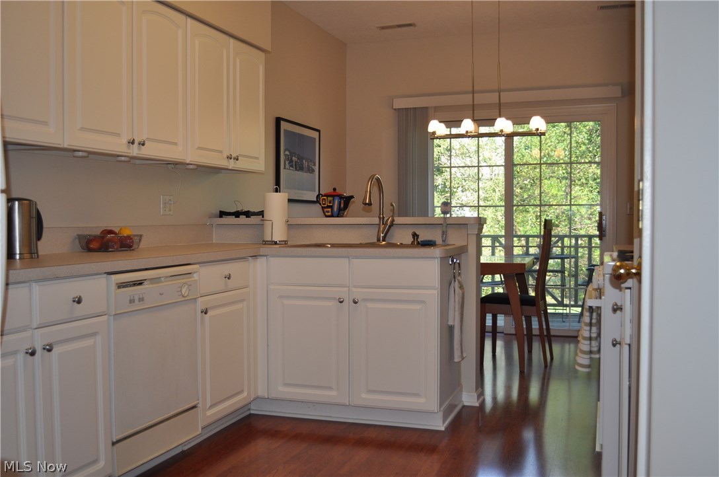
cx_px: 360
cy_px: 238
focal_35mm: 36
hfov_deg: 53.2
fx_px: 718
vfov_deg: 36.8
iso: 320
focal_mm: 24
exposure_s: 1/200
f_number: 4
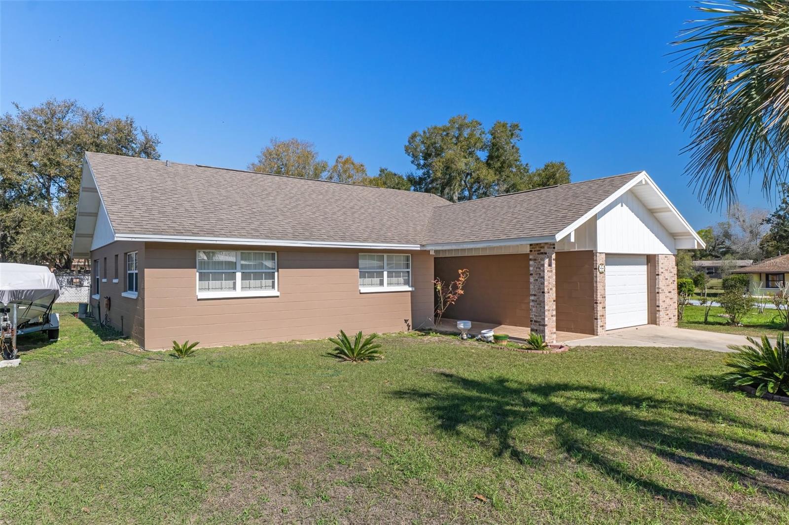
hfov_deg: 81.2
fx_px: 460
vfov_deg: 59.5
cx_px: 394
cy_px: 262
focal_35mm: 21
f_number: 8
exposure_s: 1/1000
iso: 1000
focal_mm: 14
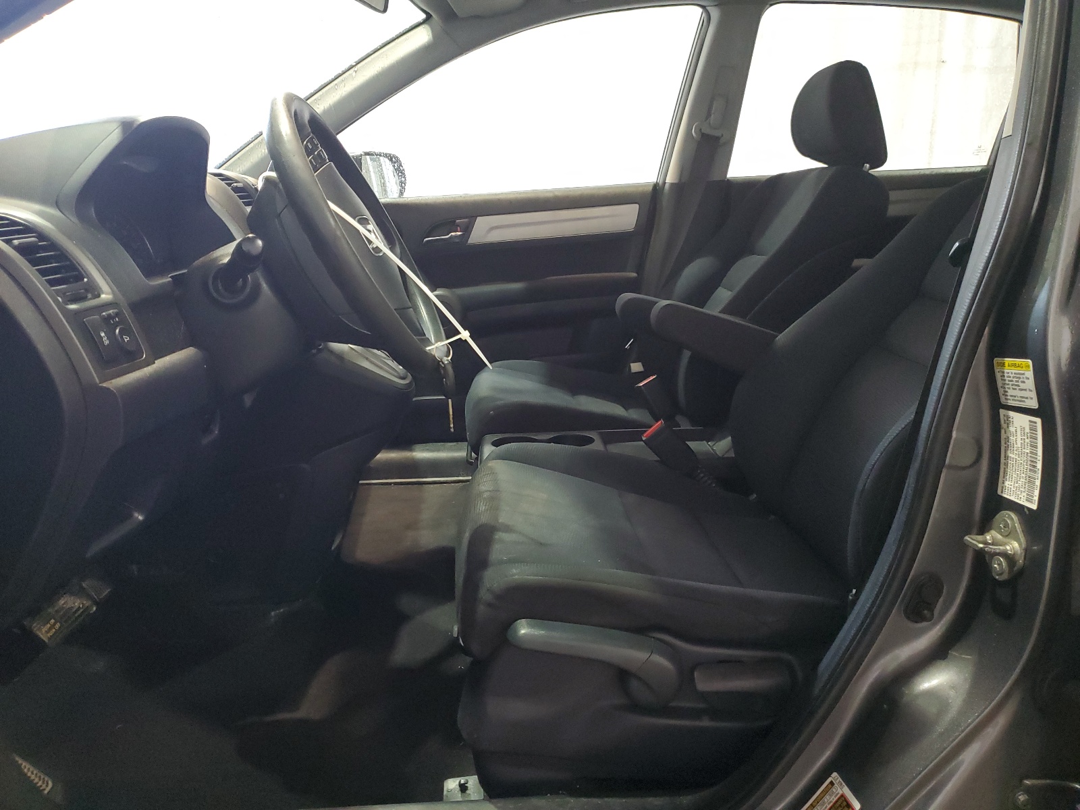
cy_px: 405
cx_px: 540
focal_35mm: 26
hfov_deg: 67.3
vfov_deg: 53.1
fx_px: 811
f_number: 1.5
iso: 310
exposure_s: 1/60.2
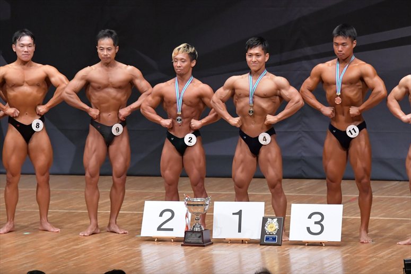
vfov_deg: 5.4
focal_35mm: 255
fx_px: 2910
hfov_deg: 8.1
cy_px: 137
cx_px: 206
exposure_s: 1/400
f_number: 5.6
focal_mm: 170
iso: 6400
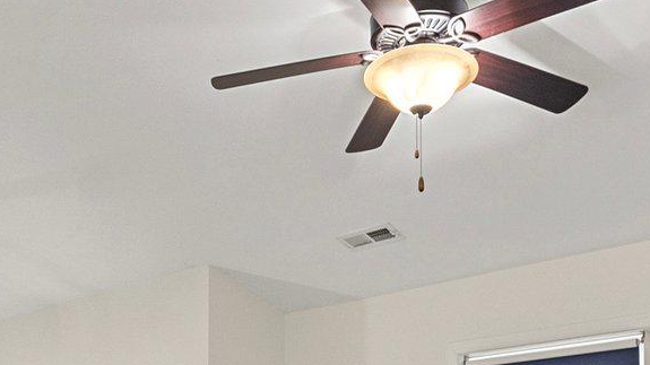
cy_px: 507
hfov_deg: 37.0
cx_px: 239
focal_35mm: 56
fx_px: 965
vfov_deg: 19.4
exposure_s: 1/5
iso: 640
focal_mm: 10
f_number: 8
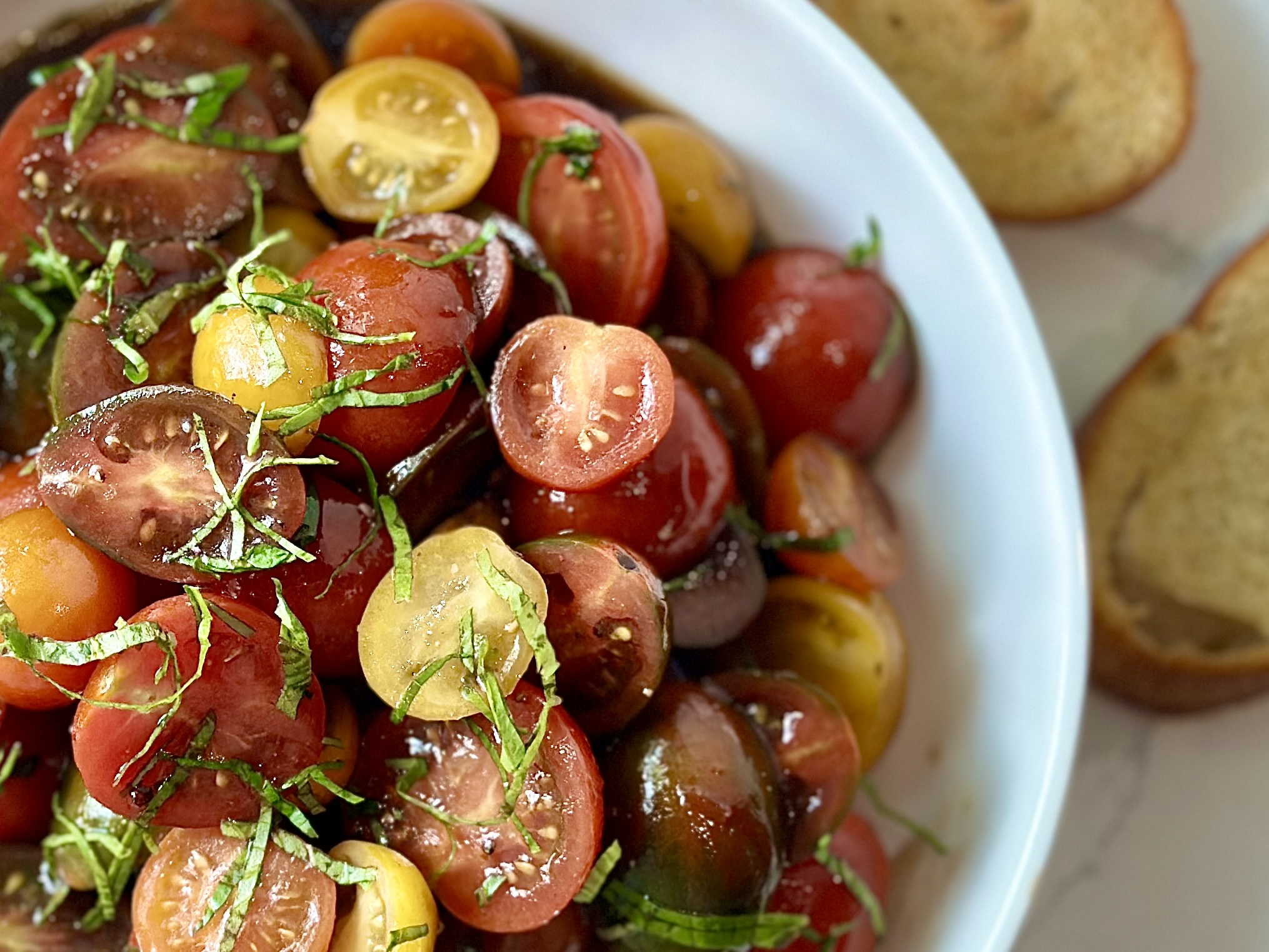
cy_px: 476
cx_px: 634
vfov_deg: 30.3
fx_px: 1760
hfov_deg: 39.7
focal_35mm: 48
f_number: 1.78
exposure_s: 1/120
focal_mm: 6.86
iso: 160
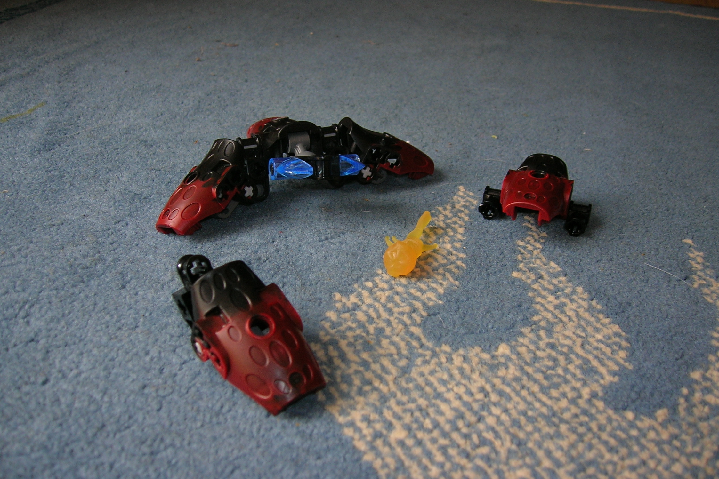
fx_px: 719
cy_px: 248
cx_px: 356
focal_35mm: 36
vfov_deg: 36.9
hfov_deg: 53.1
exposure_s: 1/30
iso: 50
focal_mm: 5.7
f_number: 2.9
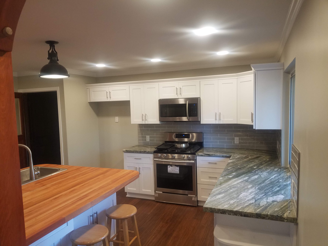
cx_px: 164
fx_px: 246
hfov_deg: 67.3
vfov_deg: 53.1
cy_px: 123
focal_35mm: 26
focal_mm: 4.2
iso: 125
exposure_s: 1/60
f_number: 1.7
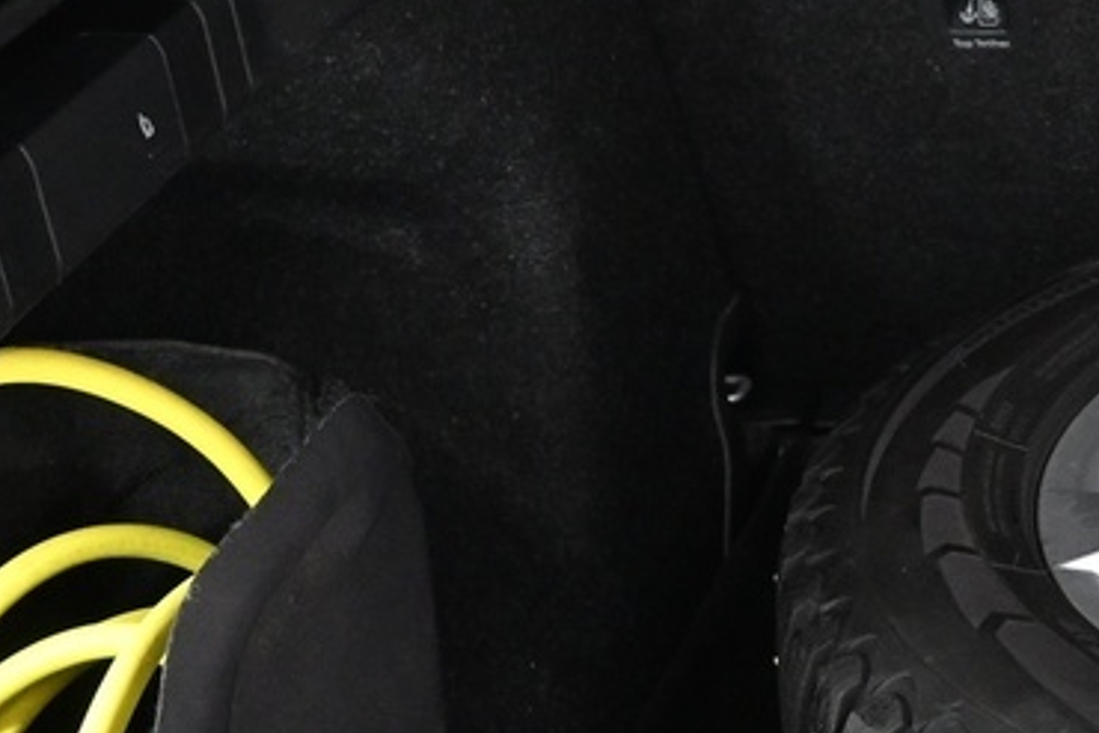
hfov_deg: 17.4
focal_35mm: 105
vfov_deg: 13.0
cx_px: 1666
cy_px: 614
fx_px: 3206
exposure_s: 1/25
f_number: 3.5
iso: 1100
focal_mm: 16
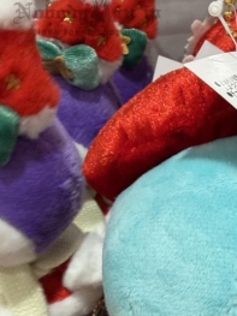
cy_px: 285
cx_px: 200
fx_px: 566
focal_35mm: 62
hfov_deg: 23.2
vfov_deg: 29.9
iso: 125
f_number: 2.2
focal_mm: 2.22
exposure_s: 1/100
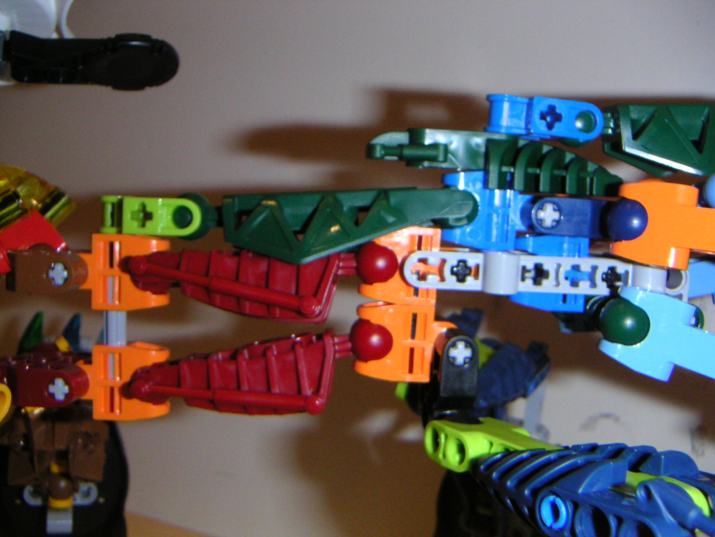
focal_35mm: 39
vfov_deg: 36.8
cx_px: 358
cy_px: 268
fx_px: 806
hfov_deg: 47.9
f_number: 6.7
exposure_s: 1/45
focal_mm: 5.1
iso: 200
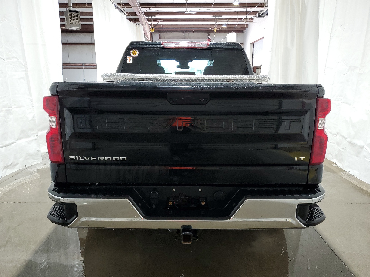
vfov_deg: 53.1
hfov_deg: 67.3
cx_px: 185
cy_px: 138
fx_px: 278
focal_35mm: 26
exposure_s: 1/60.2
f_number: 1.5
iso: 112
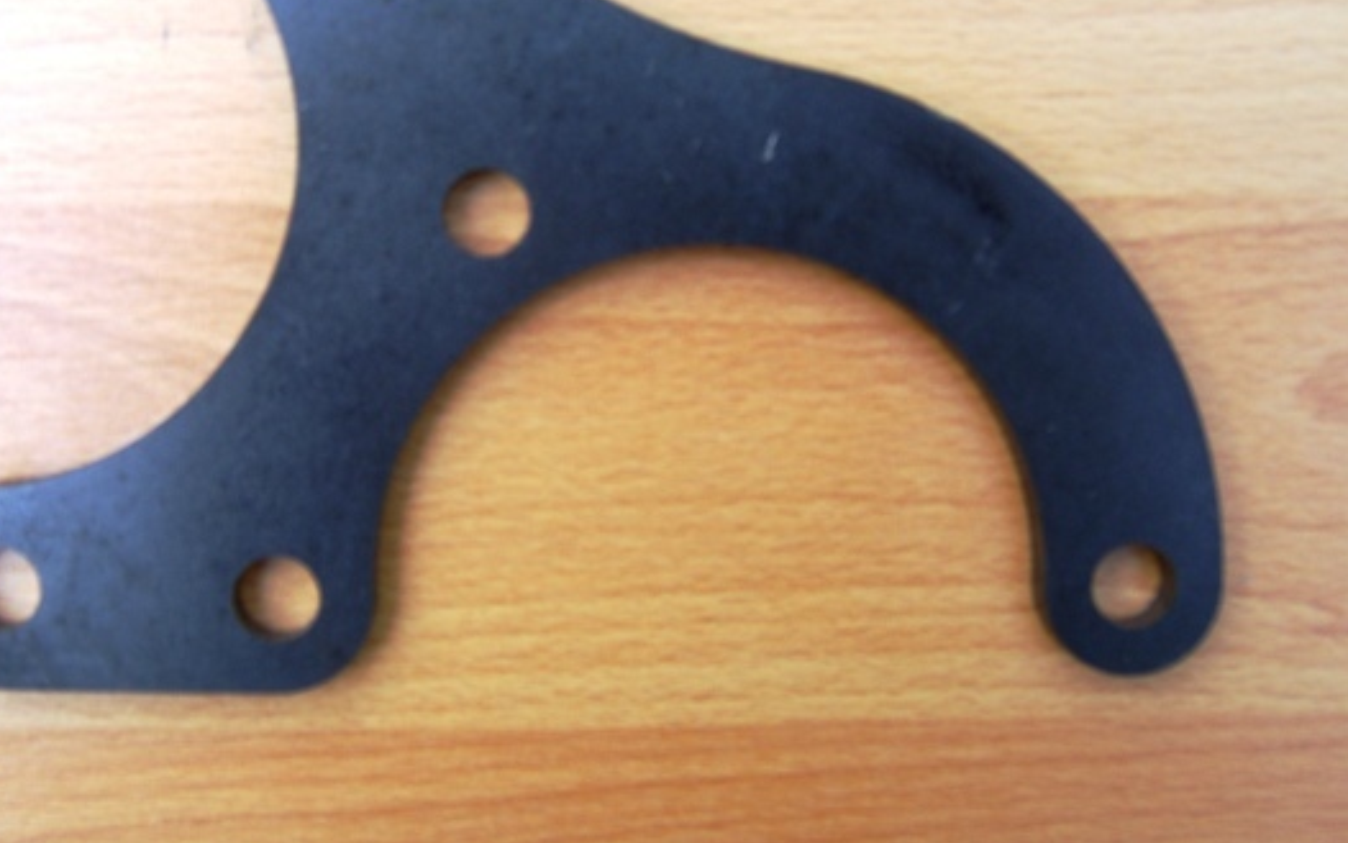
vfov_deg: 31.8
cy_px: 310
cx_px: 579
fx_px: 1470
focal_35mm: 40
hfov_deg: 49.1
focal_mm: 8.13
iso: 71
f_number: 4
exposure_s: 1/250
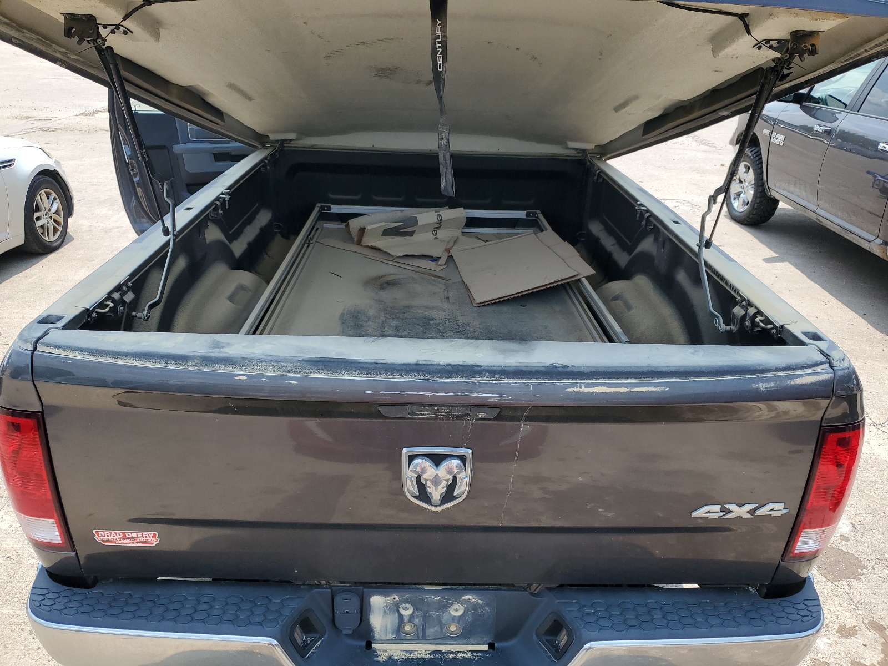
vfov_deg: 53.1
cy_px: 333
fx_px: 667
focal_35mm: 26
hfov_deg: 67.3
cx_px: 444
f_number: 1.5
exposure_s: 1/1667
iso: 50
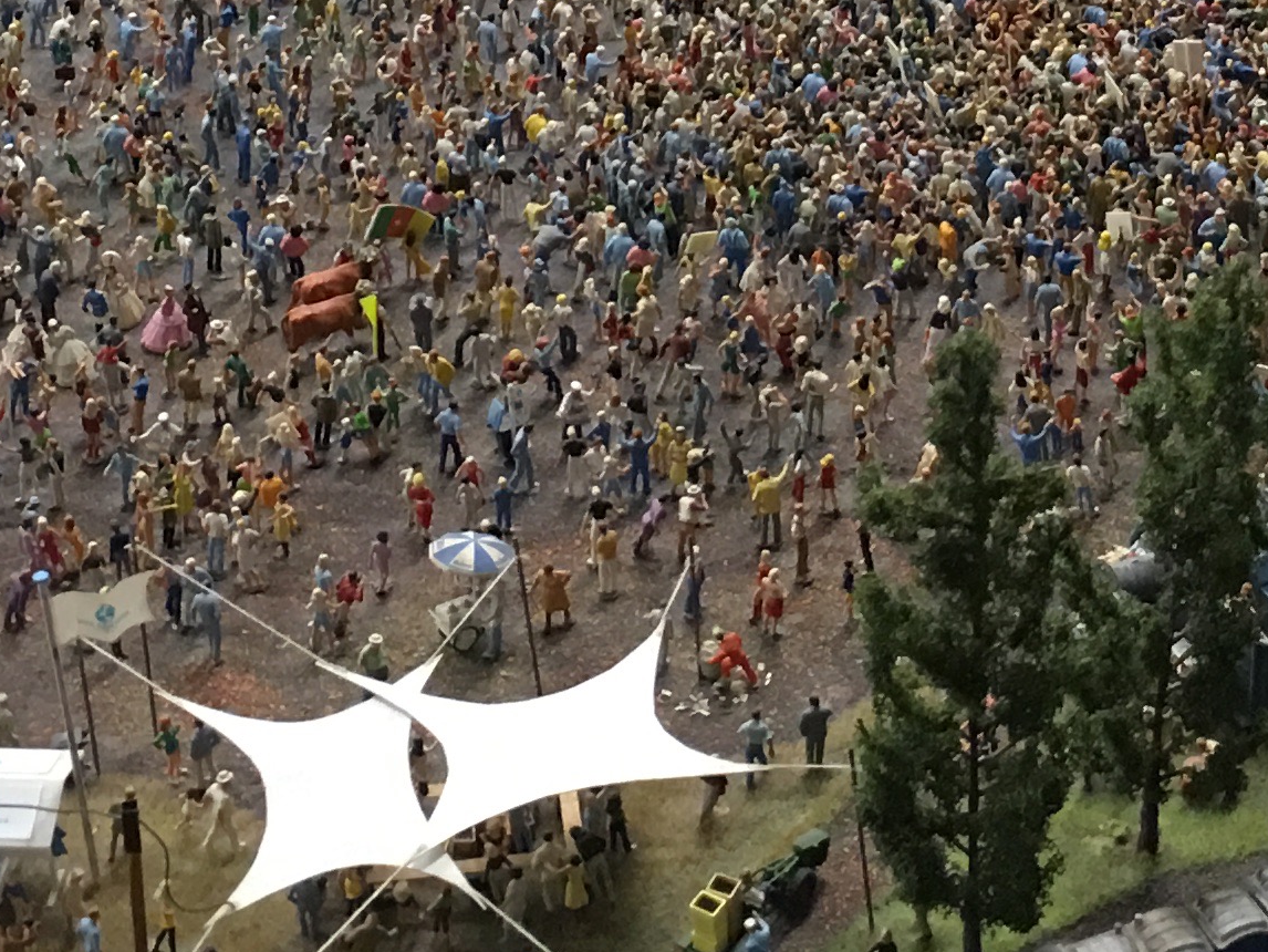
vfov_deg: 14.2
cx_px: 819
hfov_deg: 19.2
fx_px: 3737
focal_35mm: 102
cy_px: -124
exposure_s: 1/17
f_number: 2.2
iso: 100
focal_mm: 4.15
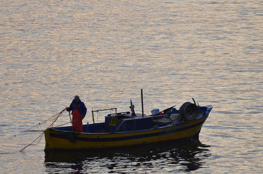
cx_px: 132
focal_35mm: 450
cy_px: 87
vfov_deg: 3.0
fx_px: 3280
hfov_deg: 4.6
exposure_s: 1/200
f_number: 5.6
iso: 100
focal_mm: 300
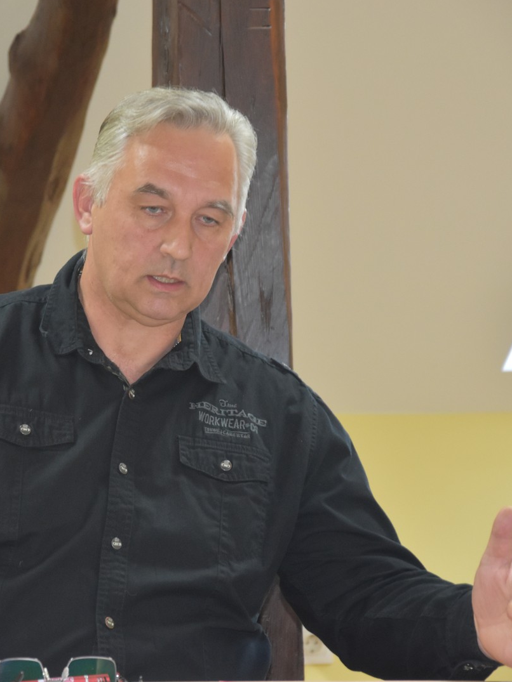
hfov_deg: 8.0
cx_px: 65
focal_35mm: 185
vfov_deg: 10.7
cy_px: 340
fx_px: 3644
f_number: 5.6
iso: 1600
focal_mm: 85
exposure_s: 1/100
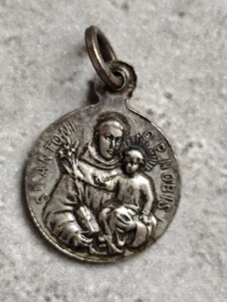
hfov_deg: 15.9
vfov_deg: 21.1
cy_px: 151
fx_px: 812
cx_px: 114
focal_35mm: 93
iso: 250
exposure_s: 1/50
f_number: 1.65
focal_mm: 6.19
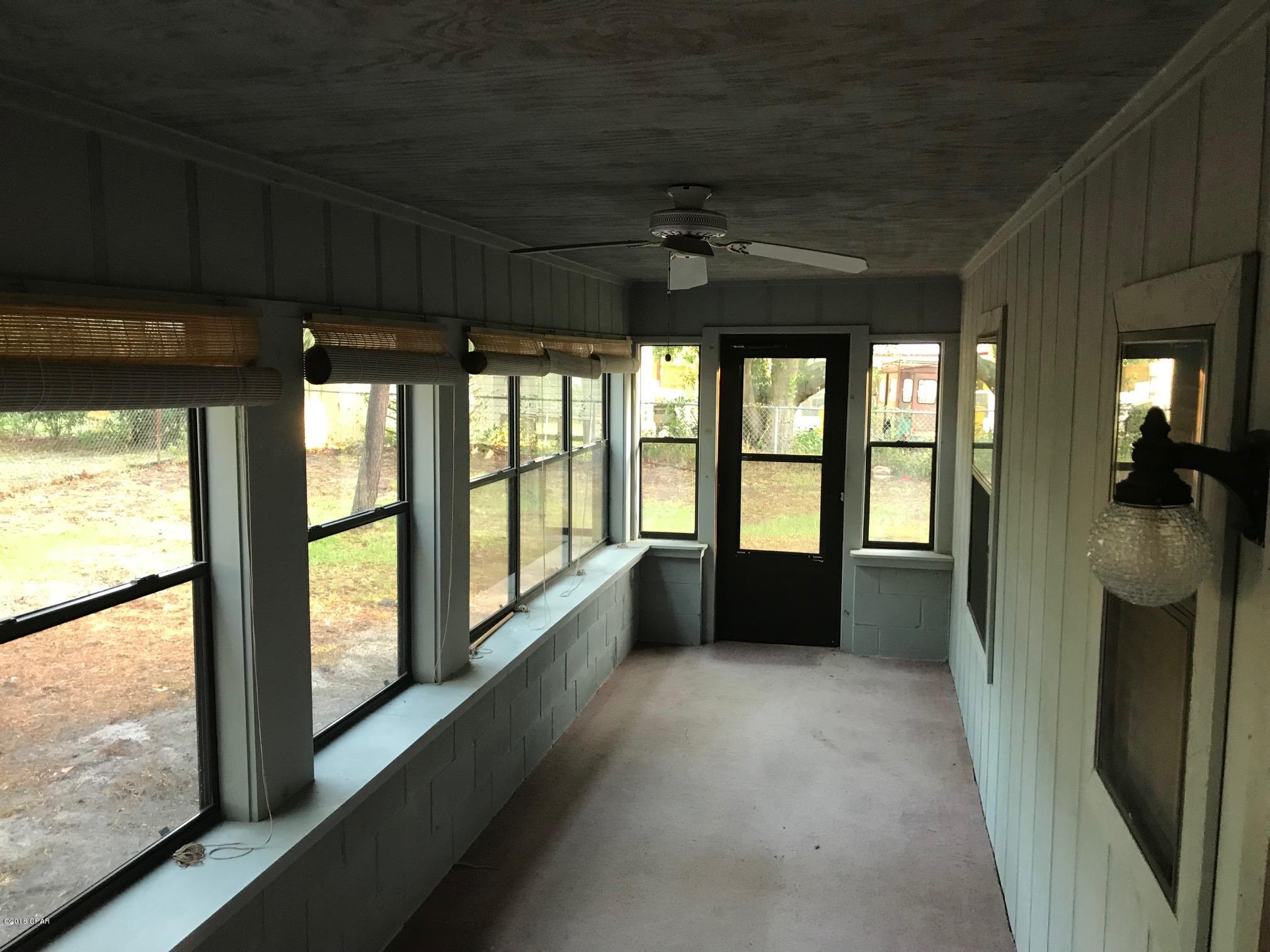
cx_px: 635
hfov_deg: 63.4
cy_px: 476
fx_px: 1027
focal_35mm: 28
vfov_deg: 49.7
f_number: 1.8
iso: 40
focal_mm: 3.99
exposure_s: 1/15
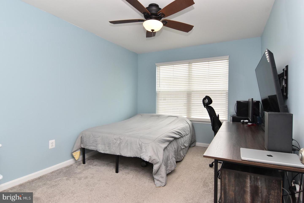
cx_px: 152
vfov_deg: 67.5
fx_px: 152
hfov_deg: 90.0
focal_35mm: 18
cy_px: 102
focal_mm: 12
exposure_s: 1/100
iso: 800
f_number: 8
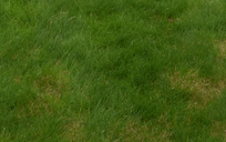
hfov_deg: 20.5
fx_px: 623
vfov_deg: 9.2
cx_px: 88
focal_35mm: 101
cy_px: -333
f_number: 5.6
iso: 180
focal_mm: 10
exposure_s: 1/125
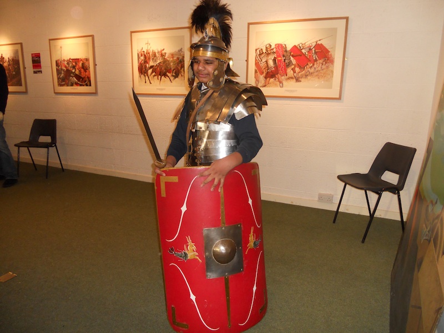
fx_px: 346
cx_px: 222
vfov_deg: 51.4
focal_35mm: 27
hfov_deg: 65.3
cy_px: 166
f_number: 3.2
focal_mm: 4.9
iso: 200
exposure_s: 1/25
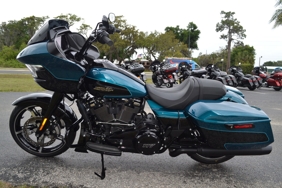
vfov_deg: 40.0
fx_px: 258
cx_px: 141
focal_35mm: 33
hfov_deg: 57.2
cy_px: 94
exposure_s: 1/200
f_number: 6.3
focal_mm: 22
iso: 100
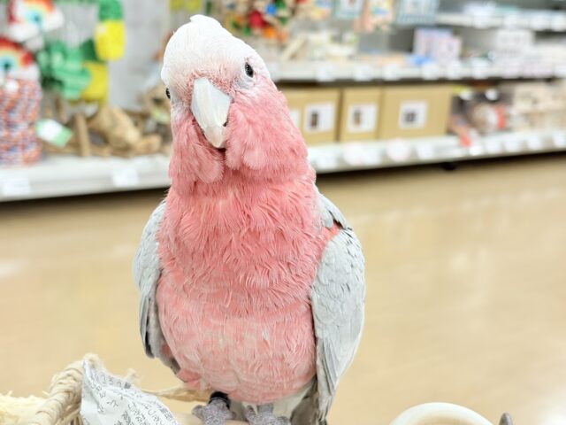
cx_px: 283
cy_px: 212
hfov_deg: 36.8
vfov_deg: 28.0
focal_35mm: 52
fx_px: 850
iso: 64
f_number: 1.6
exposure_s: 1/50
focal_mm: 5.96
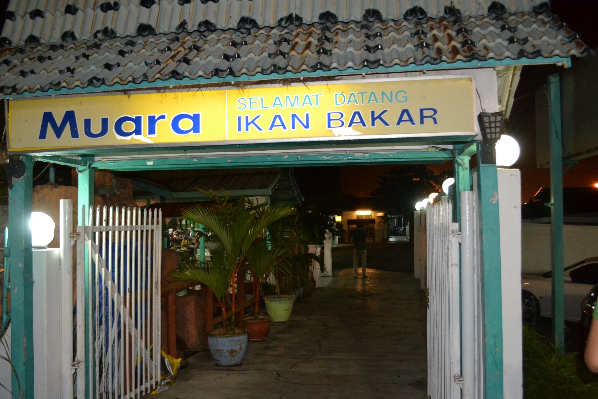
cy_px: 199
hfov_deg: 60.3
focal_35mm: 31
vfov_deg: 42.3
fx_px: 515
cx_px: 293
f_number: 3.8
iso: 2000
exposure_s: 1/60
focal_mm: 20
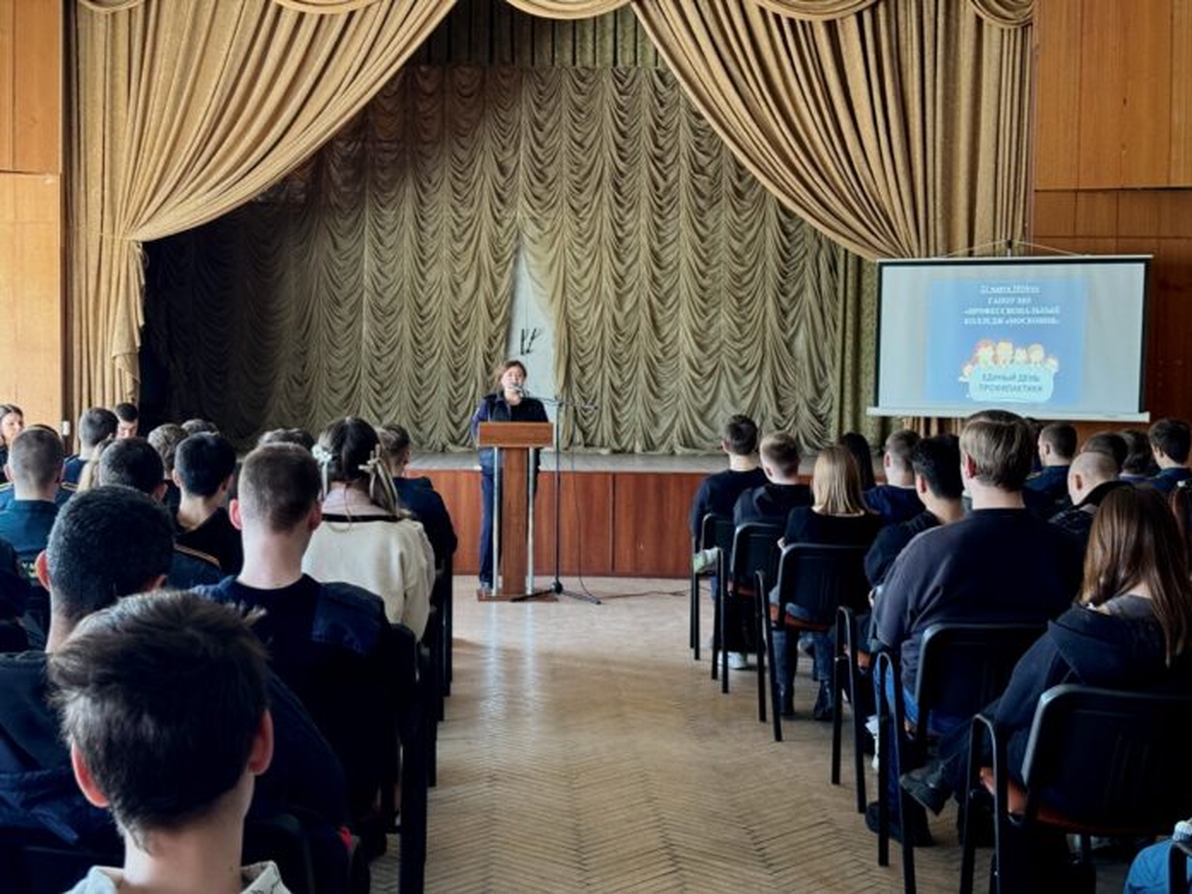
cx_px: 596
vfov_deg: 30.3
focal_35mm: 48
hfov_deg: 39.7
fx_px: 1653
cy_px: 447
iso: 200
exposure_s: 1/60
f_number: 1.78
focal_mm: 6.86
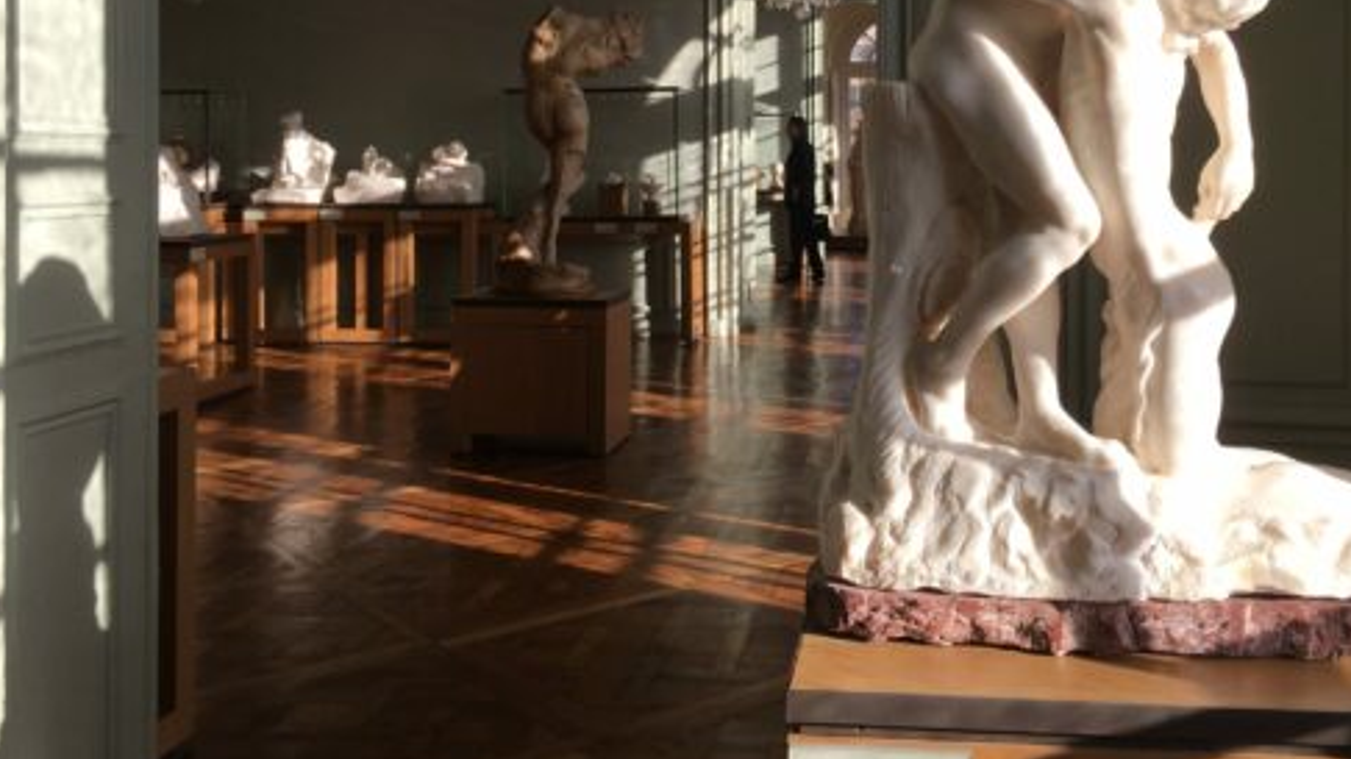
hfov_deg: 51.4
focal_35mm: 39
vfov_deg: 29.8
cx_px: 795
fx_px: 1397
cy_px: 170
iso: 25
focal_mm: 4.15
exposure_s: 1/596
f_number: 2.2
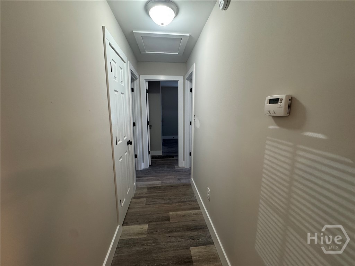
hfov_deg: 102.1
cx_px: 178
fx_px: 144
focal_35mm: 14
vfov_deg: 85.7
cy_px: 133
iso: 320
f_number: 2.2
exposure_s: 1/120
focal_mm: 2.22
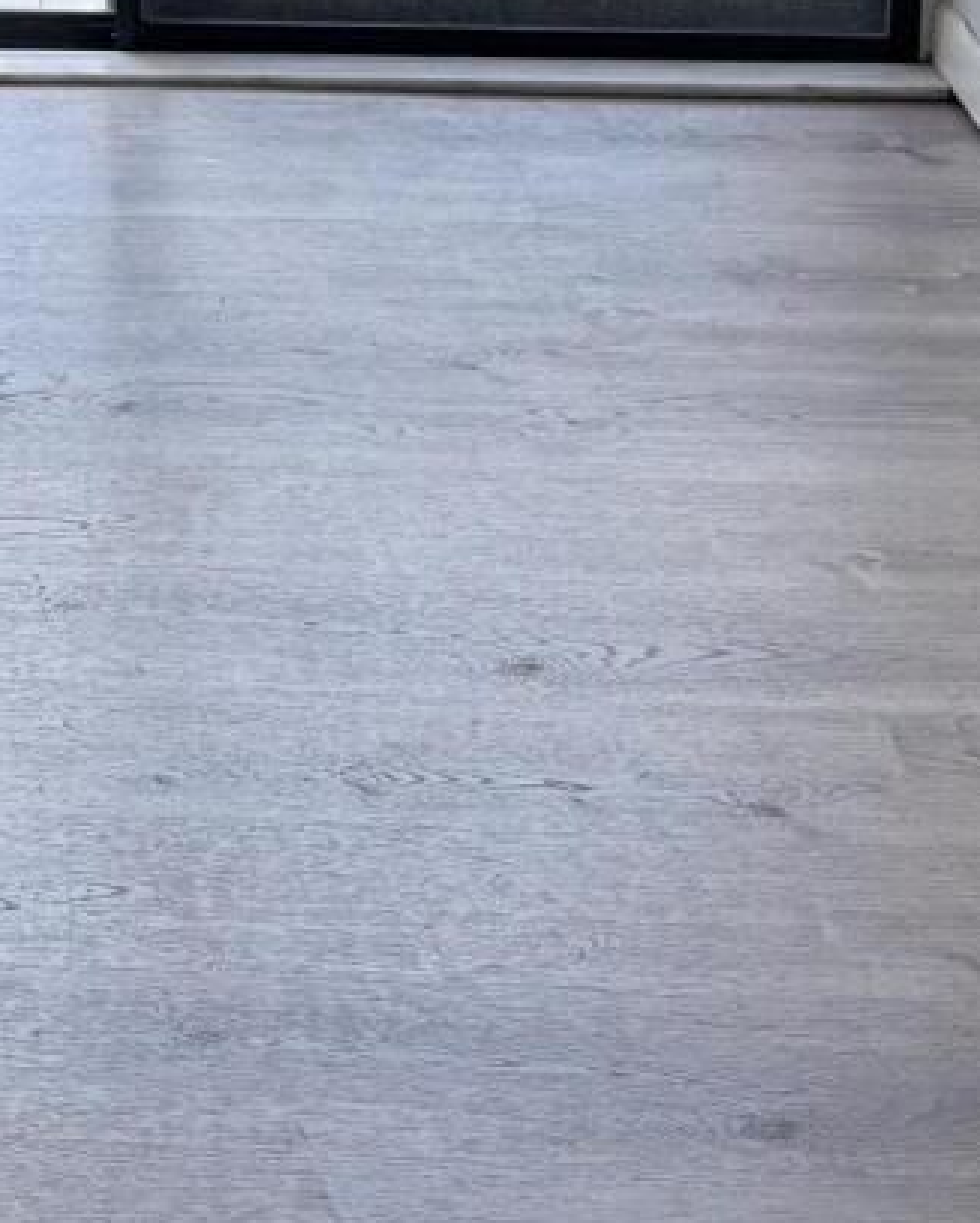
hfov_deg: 12.8
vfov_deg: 15.7
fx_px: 4166
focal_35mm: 115
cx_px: -448
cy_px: -472
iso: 100
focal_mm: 6.76
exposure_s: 1/202
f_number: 1.78
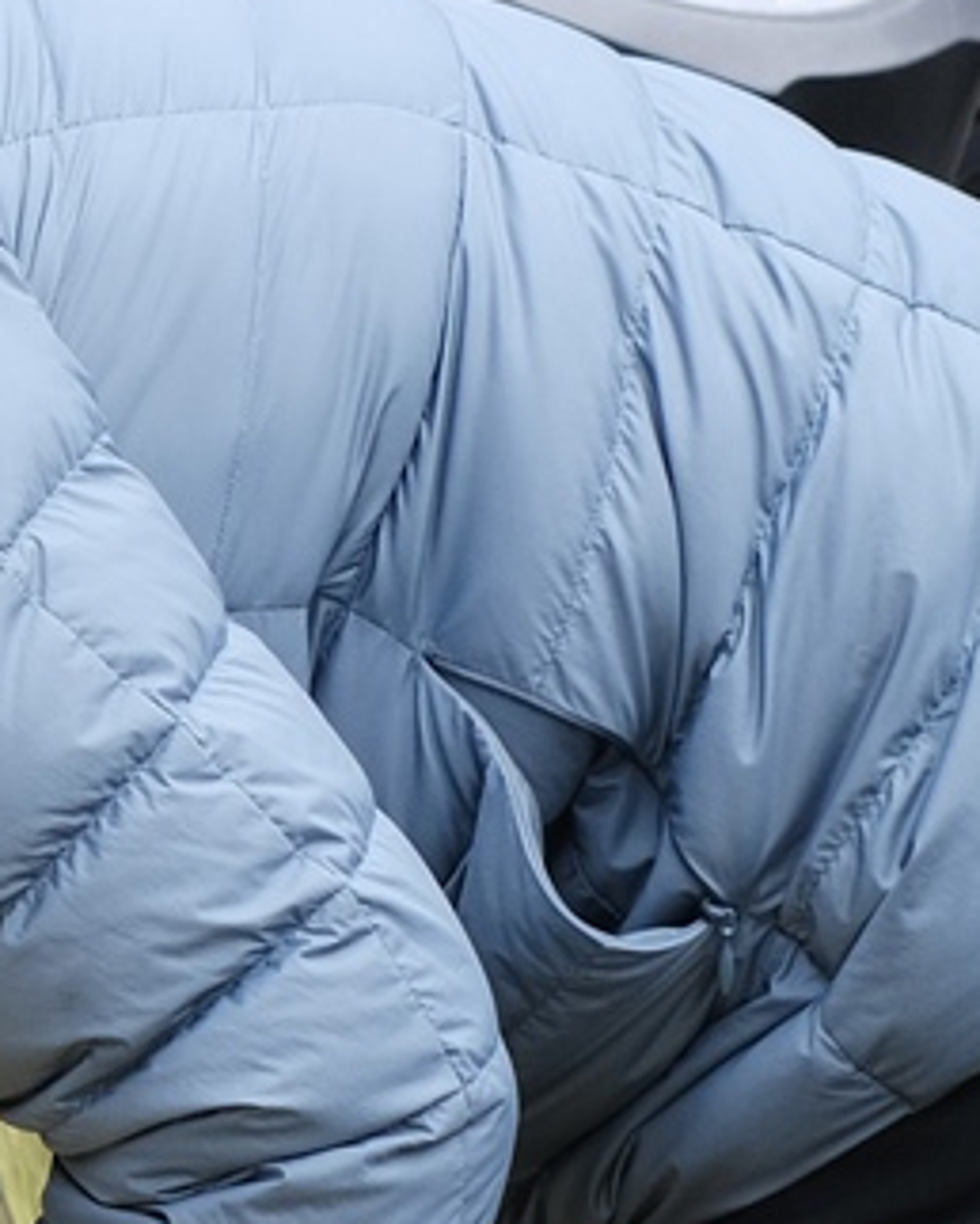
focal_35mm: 309
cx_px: -1193
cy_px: 287
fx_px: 11192
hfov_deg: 4.9
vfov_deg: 6.2
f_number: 2.5
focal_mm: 35
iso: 320
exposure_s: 1/250
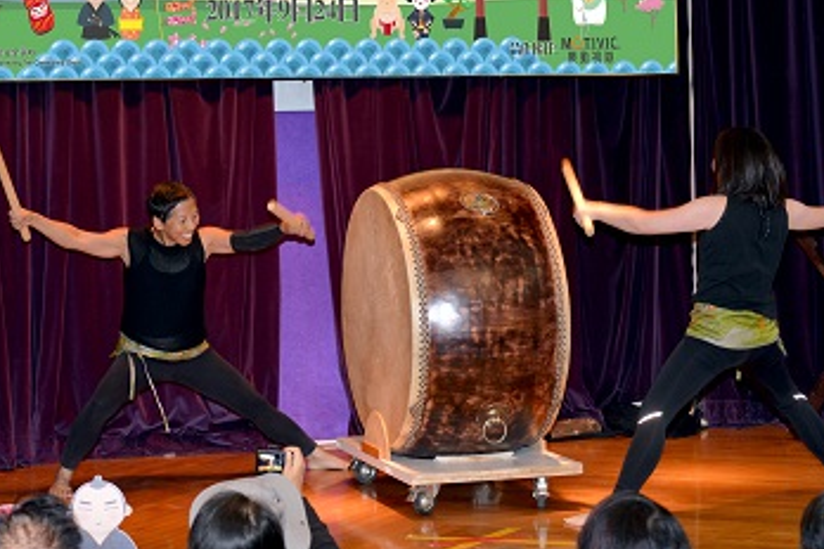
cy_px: 231
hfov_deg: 22.8
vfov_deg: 15.4
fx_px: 2037
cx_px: 301
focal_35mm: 89
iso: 800
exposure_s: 1/60
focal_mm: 62
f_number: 4.8
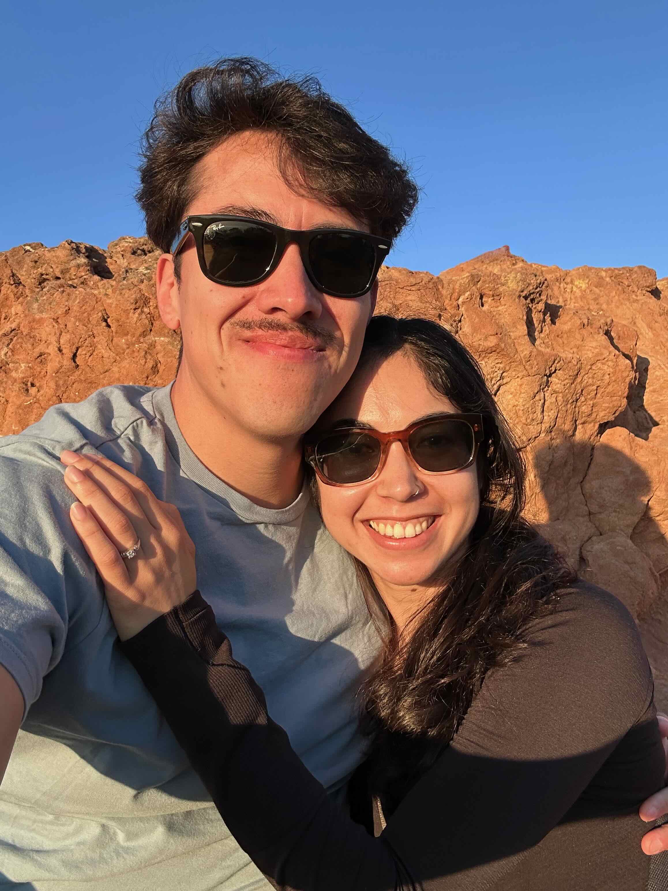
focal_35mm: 30
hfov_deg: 46.8
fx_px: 772
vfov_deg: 60.0
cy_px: 446
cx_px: 334
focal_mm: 2.69
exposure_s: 1/569
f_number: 1.9
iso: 25
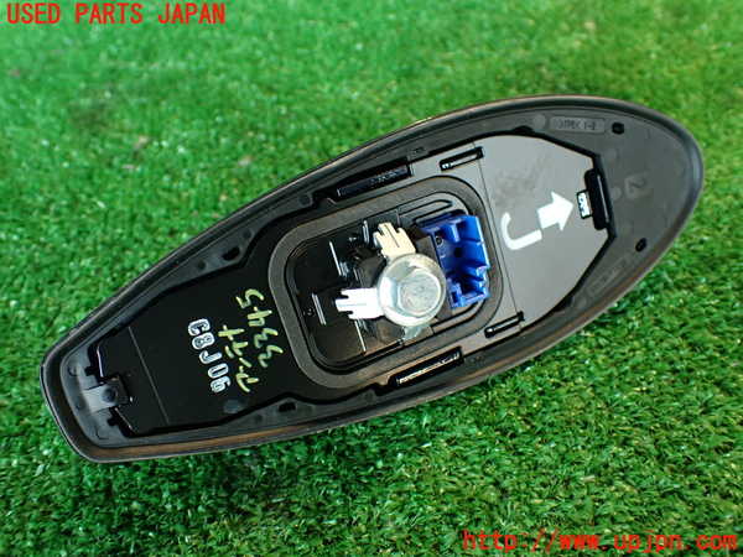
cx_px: 372
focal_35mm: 32
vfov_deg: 44.2
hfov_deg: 56.8
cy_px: 278
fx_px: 687
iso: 320
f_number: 2.4
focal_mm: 5.79
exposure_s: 1/30
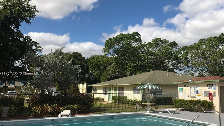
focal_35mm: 38
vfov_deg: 31.1
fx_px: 226
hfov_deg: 52.3
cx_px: 138
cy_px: 74
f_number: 1.8
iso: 20
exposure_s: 1/4367
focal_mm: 3.99
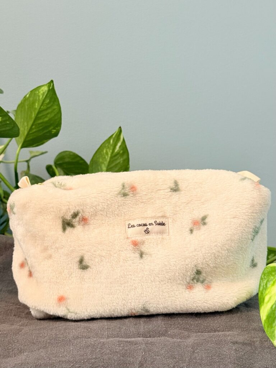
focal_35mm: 48
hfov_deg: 30.3
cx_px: 138
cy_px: 184
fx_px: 510
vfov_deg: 39.7
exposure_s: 1/50
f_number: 1.78
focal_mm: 6.76
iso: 250
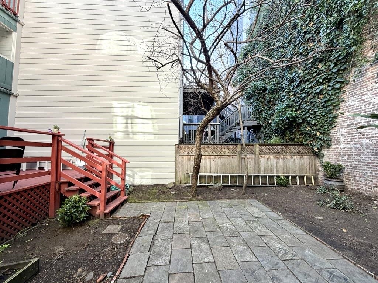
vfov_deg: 85.7
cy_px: 142
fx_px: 153
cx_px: 189
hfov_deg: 102.1
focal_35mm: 14
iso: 40
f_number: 2.2
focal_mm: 2.22
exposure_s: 1/165
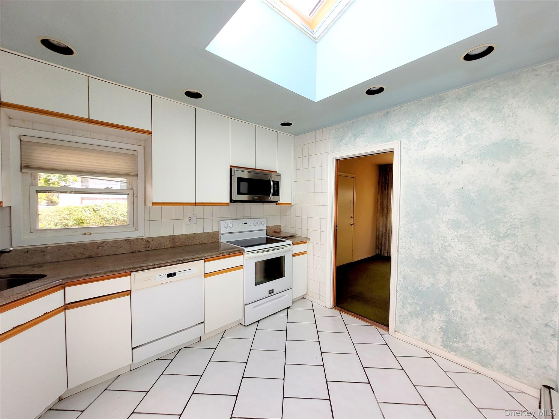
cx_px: 280
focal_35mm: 13
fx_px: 210
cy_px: 210
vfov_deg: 89.9
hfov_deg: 106.2
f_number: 2.2
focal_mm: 1.74
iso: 64
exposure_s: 1/120
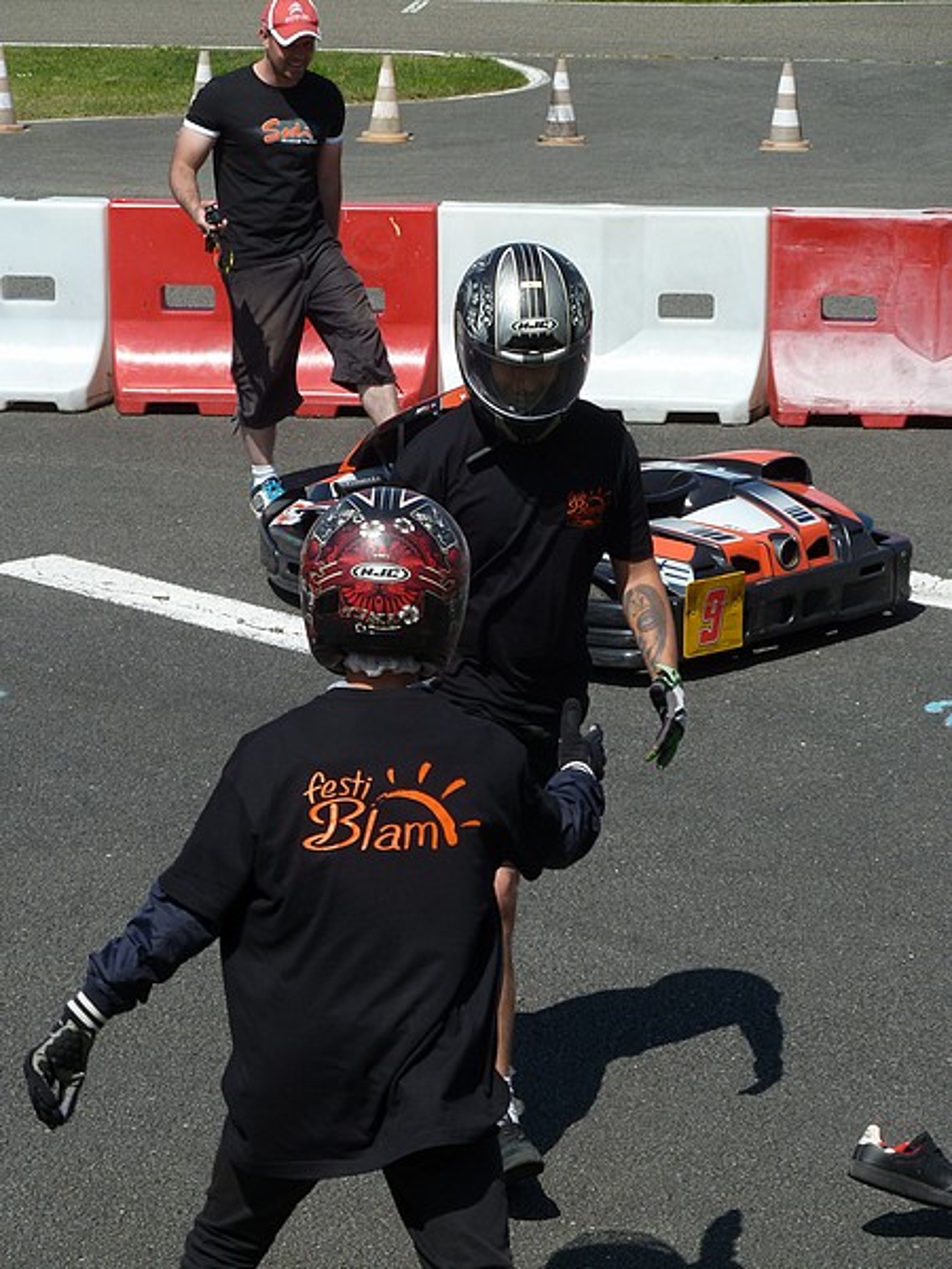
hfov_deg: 12.5
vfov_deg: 16.6
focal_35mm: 119
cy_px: 634
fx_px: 4364
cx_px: 476
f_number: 4.4
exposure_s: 1/640
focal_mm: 19.5
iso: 80
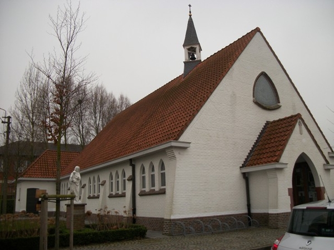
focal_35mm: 32
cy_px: 125
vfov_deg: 44.2
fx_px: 309
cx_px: 167
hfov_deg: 56.8
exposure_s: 1/640
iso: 80
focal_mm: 5.7
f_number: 2.9
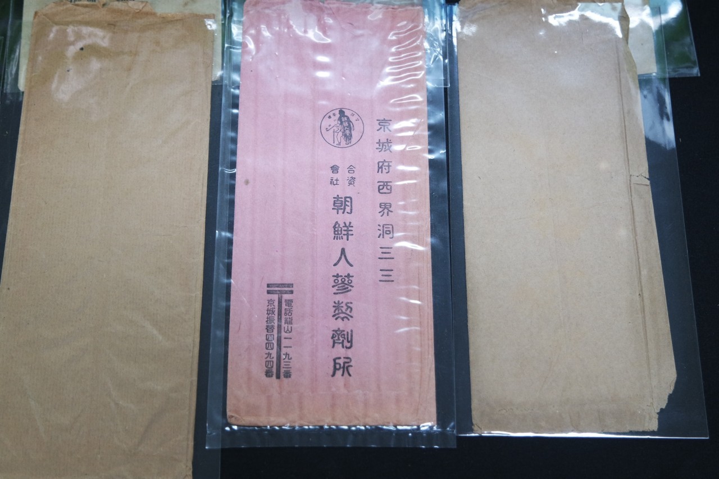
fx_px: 939
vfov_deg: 28.6
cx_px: 360
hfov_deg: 41.9
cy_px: 240
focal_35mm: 47
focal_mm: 31
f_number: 4.5
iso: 400
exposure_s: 1/60
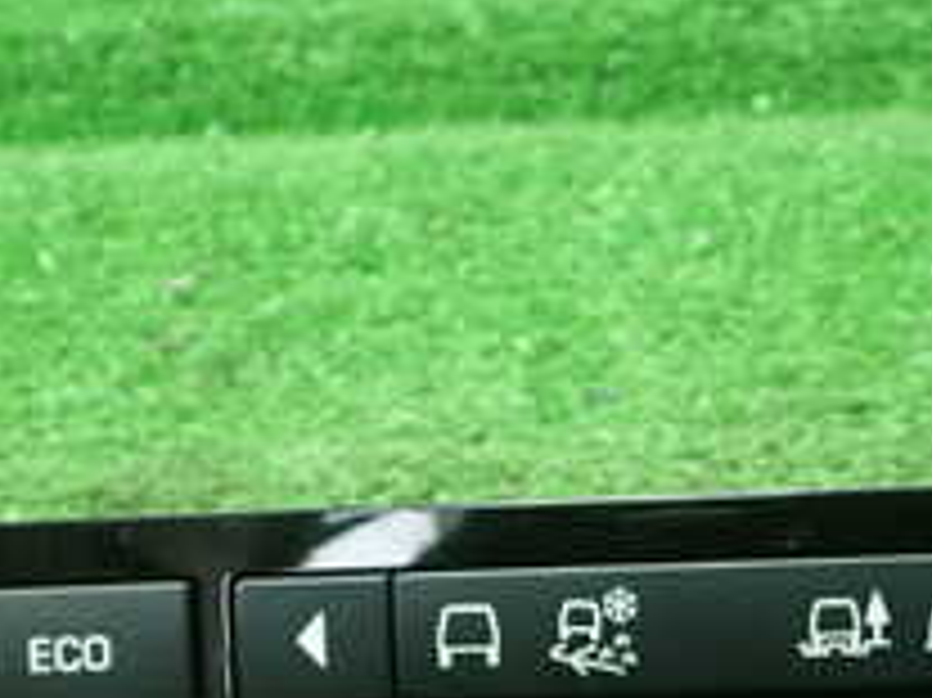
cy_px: 788
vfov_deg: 16.4
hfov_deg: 22.3
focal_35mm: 87
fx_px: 2341
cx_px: 698
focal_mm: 5.5
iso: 640
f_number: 2.3
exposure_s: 1/125
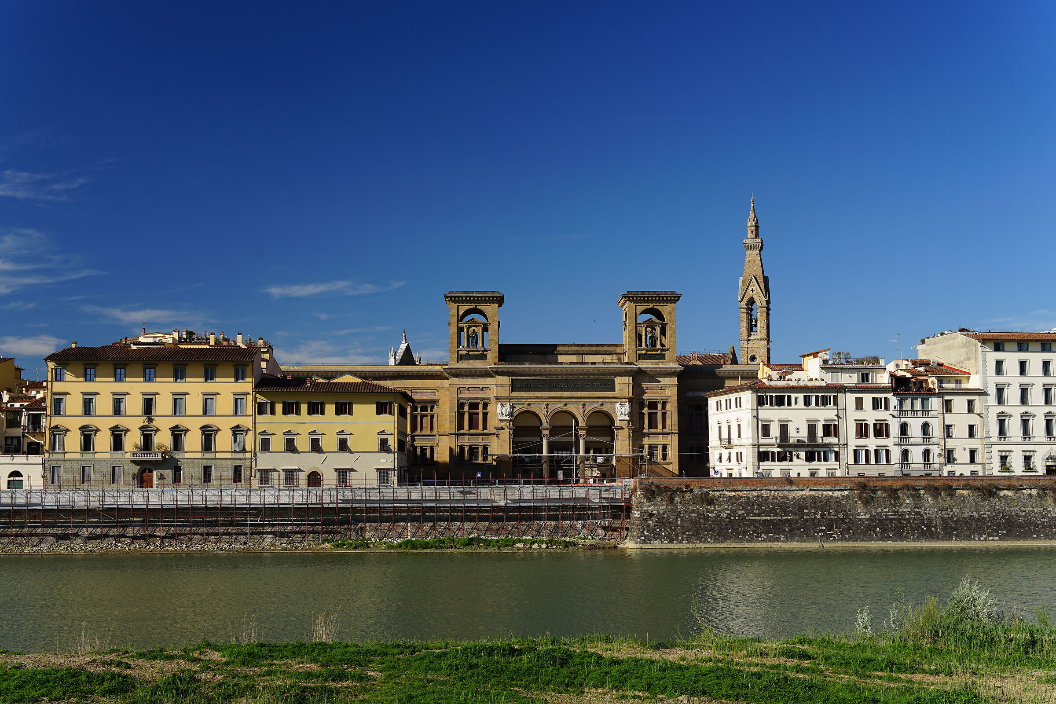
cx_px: 528
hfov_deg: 48.5
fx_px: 1173
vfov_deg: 33.4
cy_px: 352
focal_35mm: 40
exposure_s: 1/100
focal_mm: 40
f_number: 10
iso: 100
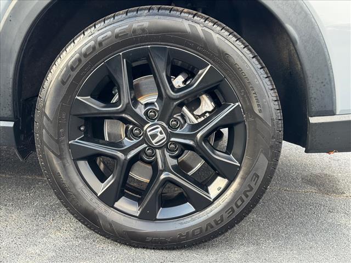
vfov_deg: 30.3
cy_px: 132
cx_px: 176
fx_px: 487
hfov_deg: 39.7
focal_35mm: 48
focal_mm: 6.76
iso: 80
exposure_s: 1/172
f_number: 1.78
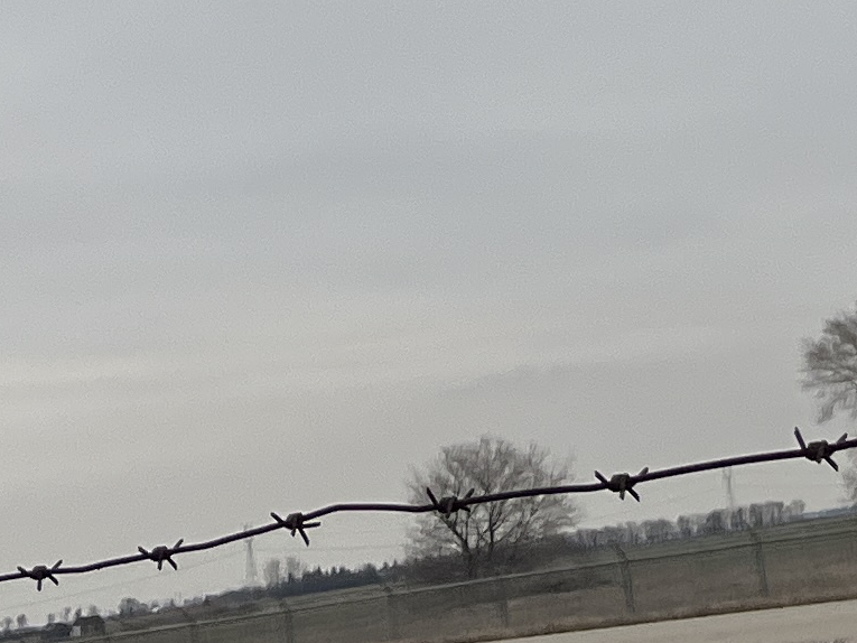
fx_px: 3392
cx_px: 668
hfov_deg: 14.3
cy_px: -972
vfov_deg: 9.5
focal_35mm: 137
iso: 50
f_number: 1.6
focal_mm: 5.1
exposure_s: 1/951
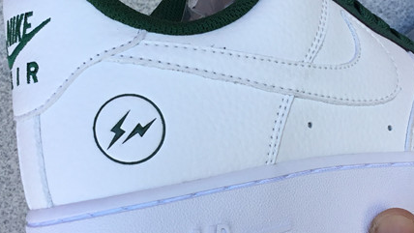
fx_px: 780
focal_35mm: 71
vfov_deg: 16.9
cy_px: 63
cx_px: 251
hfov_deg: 29.7
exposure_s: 1/227
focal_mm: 3.3
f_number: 2.4
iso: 25
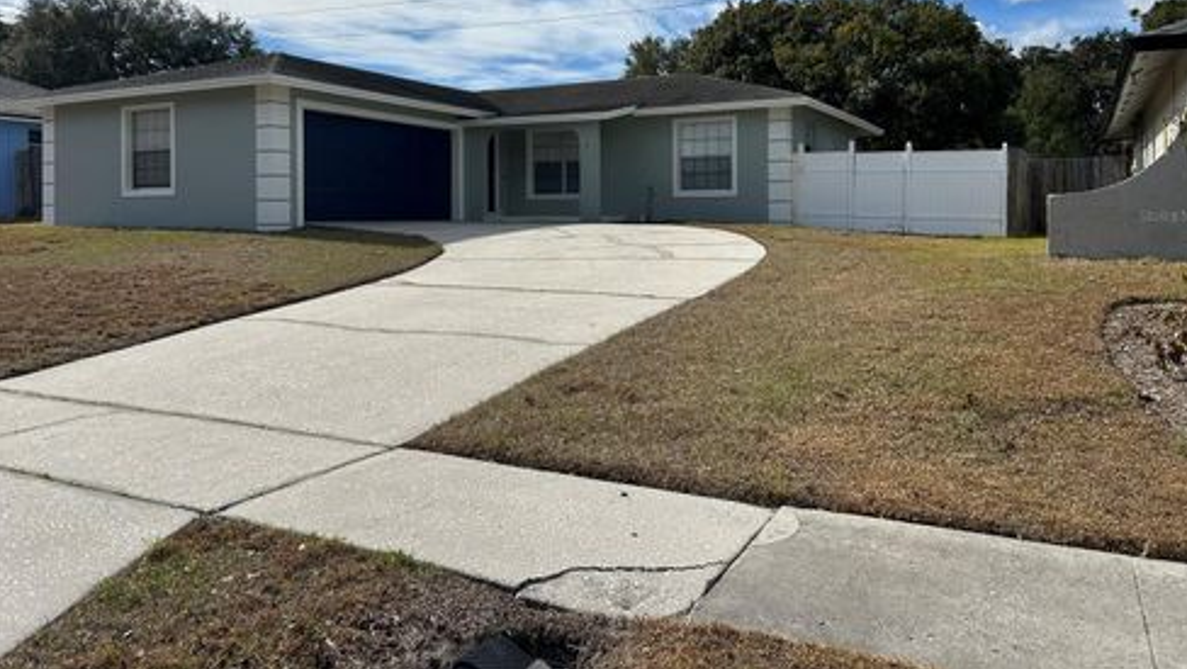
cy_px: 215
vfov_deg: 39.7
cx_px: 603
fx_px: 913
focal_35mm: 29
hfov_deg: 66.0
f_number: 1.5
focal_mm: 5.7
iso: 50
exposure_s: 1/8000
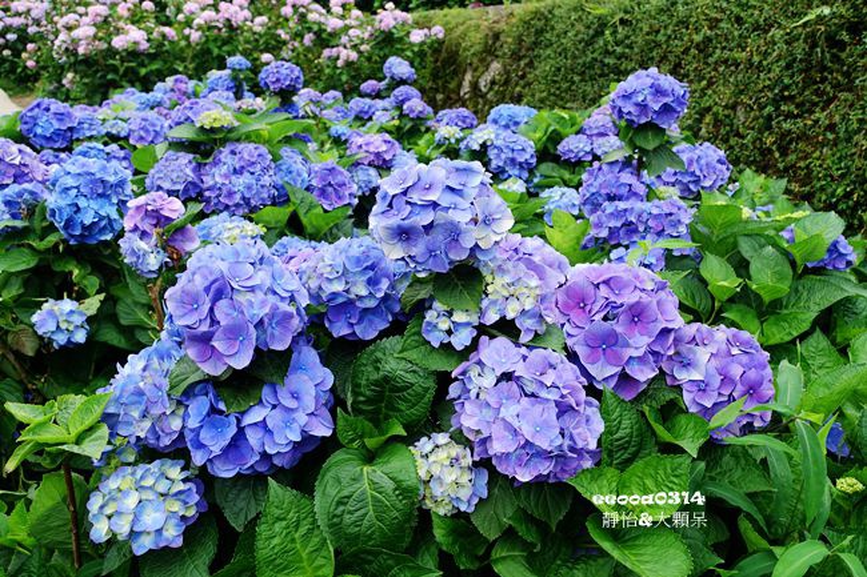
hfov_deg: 61.9
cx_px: 434
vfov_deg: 43.6
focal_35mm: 30
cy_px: 288
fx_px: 722
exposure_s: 1/125
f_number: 4
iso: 125
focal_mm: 10.89
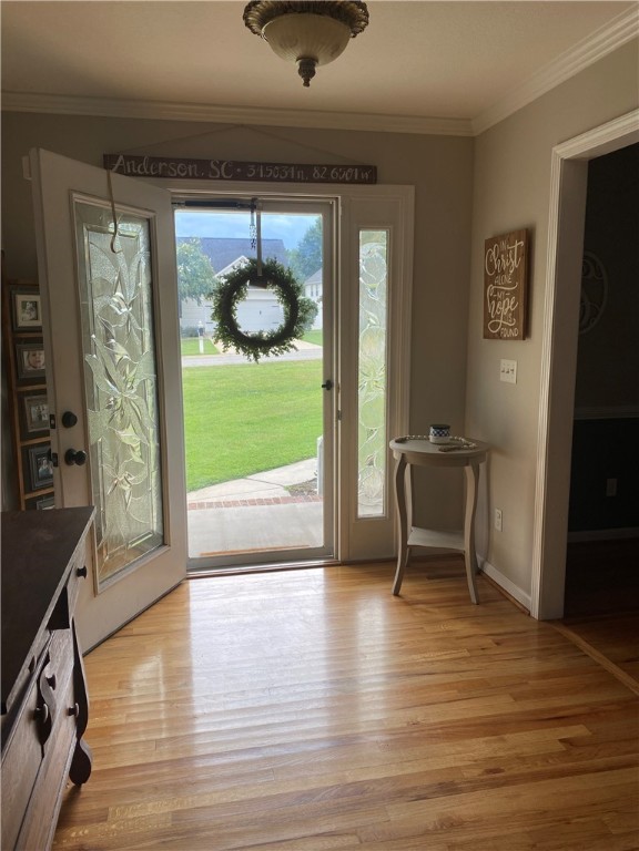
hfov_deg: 53.1
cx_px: 320
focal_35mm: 26
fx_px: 640
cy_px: 426
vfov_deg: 67.3
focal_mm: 4.25
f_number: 1.8
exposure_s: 1/290
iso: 32
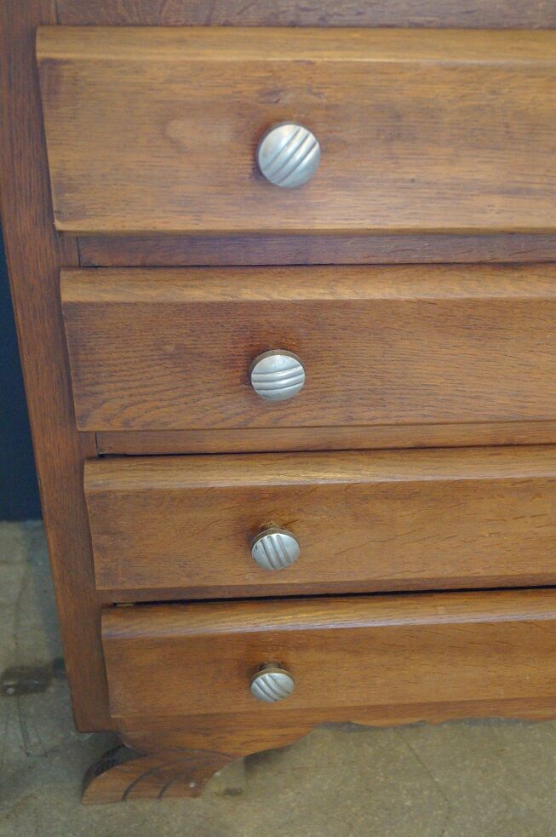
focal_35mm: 42
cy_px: 418
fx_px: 975
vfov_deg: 46.4
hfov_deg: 31.8
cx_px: 278
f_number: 4.5
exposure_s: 1/25
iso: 3200
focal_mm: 28
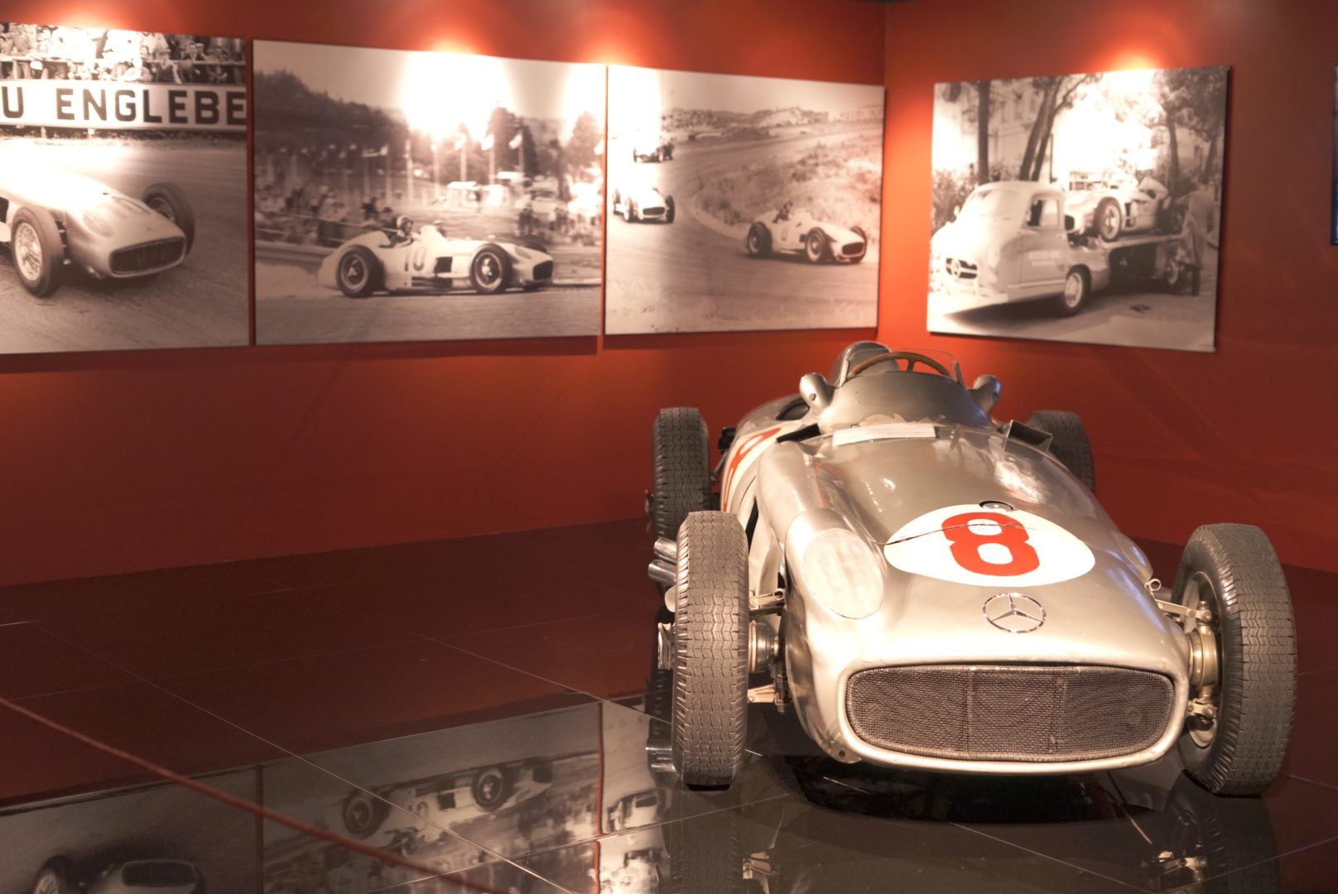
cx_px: 669
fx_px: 1860
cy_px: 447
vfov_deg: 27.0
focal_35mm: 50
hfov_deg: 39.6
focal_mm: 50
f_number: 2.8
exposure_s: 1/60
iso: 800
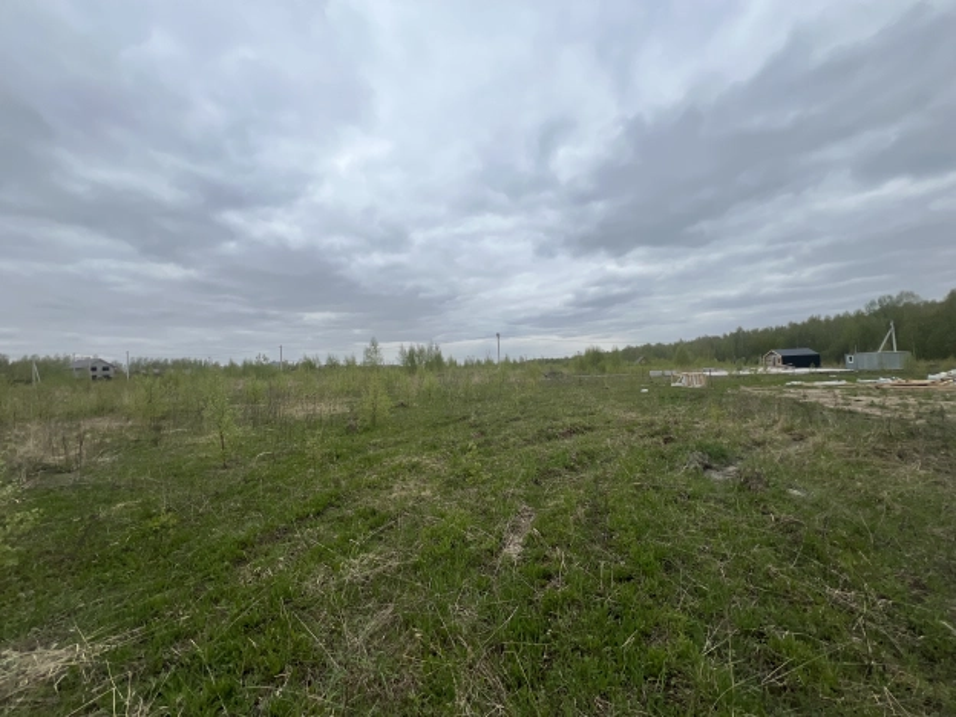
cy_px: 358
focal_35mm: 13
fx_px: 359
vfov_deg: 89.9
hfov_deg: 106.2
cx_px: 478
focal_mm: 1.57
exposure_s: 1/677
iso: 32
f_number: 1.8
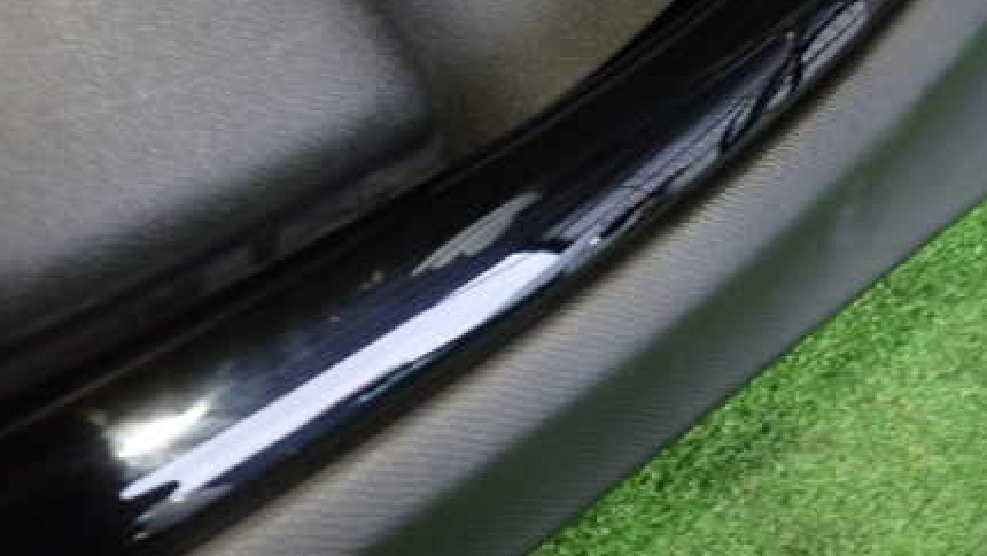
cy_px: 244
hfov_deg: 52.6
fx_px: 995
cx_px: 569
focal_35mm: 38
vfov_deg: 31.2
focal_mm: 4.5
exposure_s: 1/30
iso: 500
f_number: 2
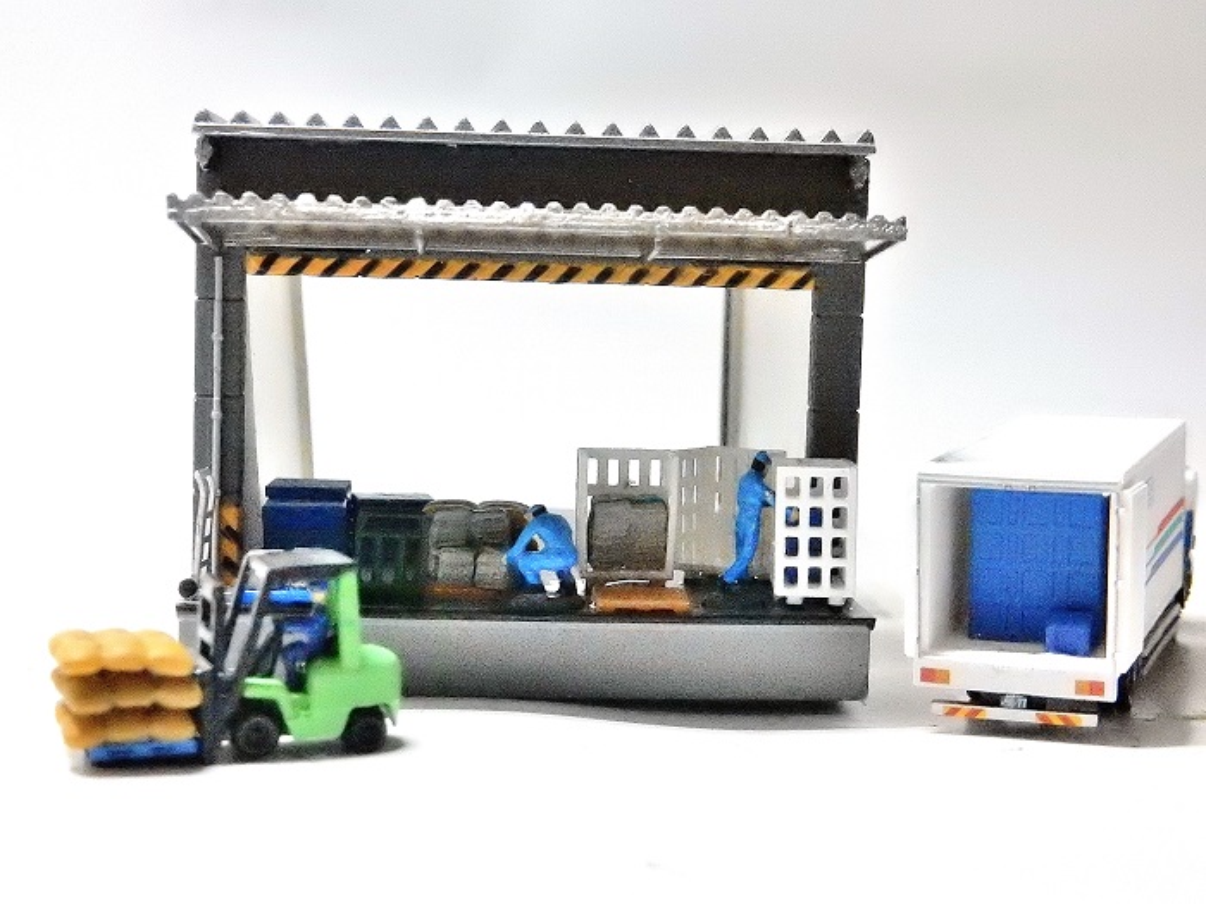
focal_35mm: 60
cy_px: 452
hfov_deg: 32.2
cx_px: 603
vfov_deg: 24.4
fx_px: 2090
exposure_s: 1/250
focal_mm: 10.7
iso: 3200
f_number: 4.5
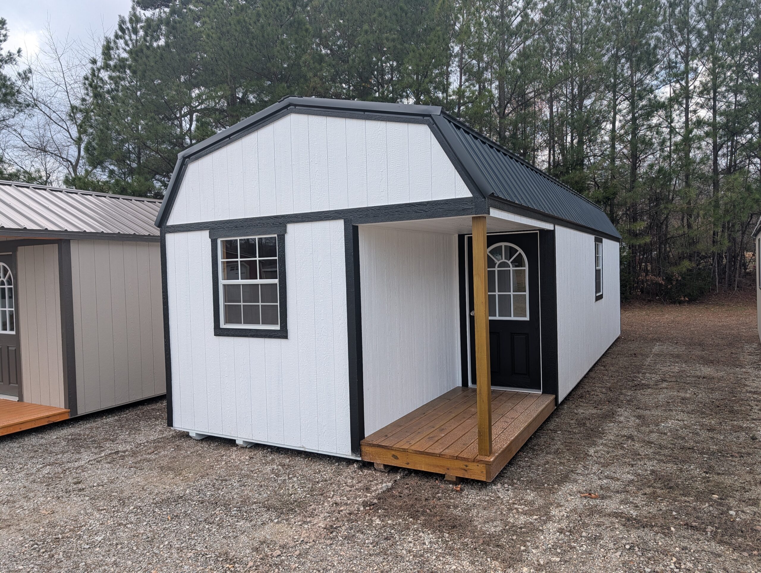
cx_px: 380
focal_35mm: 24
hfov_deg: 71.5
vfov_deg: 56.9
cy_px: 286
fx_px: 528
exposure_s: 1/548
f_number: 1.68
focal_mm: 6.9
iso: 17
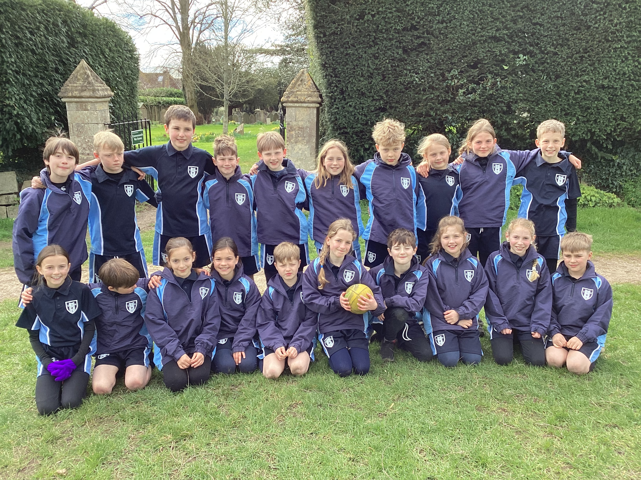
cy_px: 240
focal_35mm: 31
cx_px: 320
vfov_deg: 45.4
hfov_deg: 58.4
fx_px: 574
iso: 25
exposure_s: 1/166
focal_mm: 3.3
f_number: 2.4
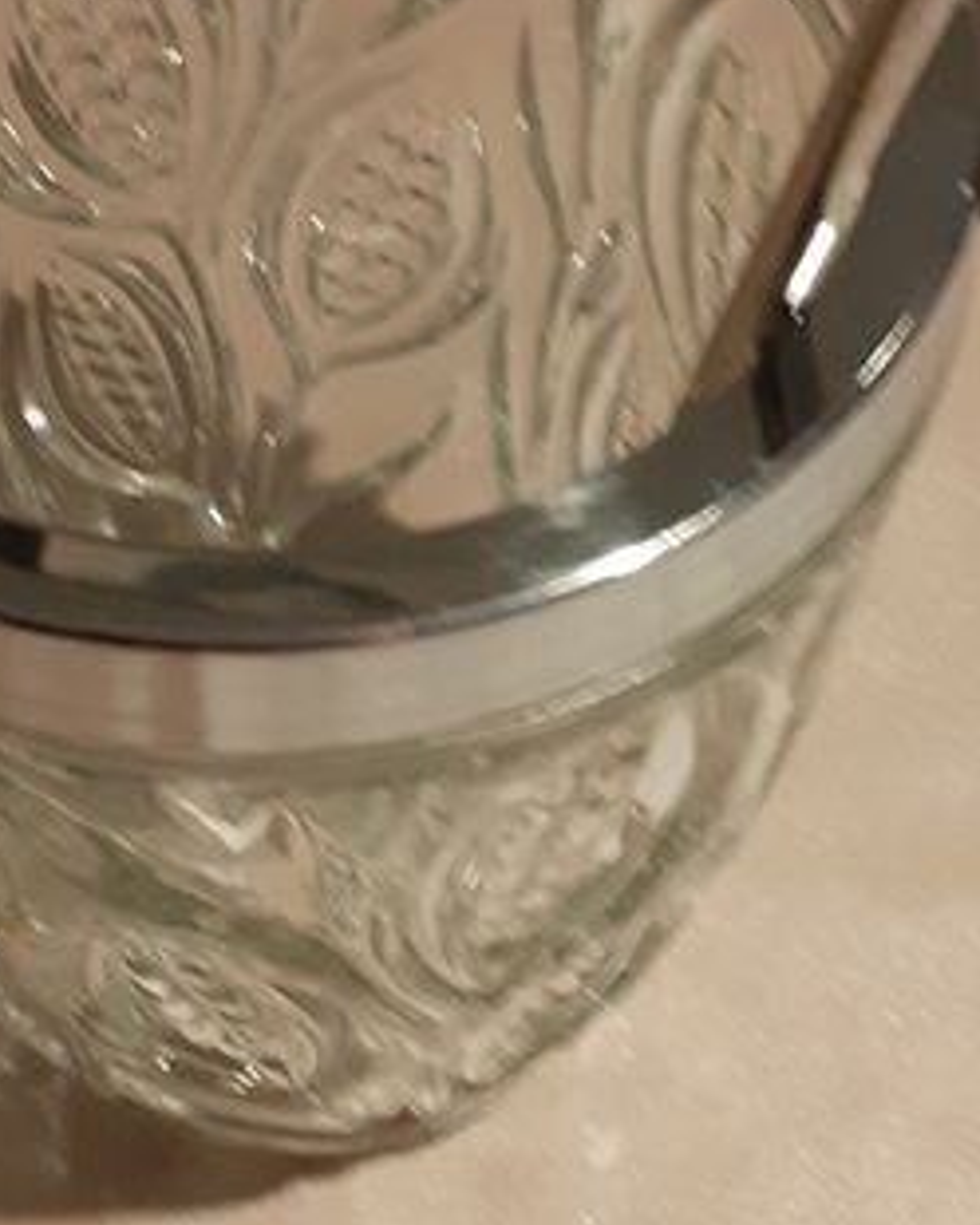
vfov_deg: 22.4
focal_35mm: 85
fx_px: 3082
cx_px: 506
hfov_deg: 18.1
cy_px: 431
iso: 250
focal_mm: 3.6
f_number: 1.9
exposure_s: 1/25
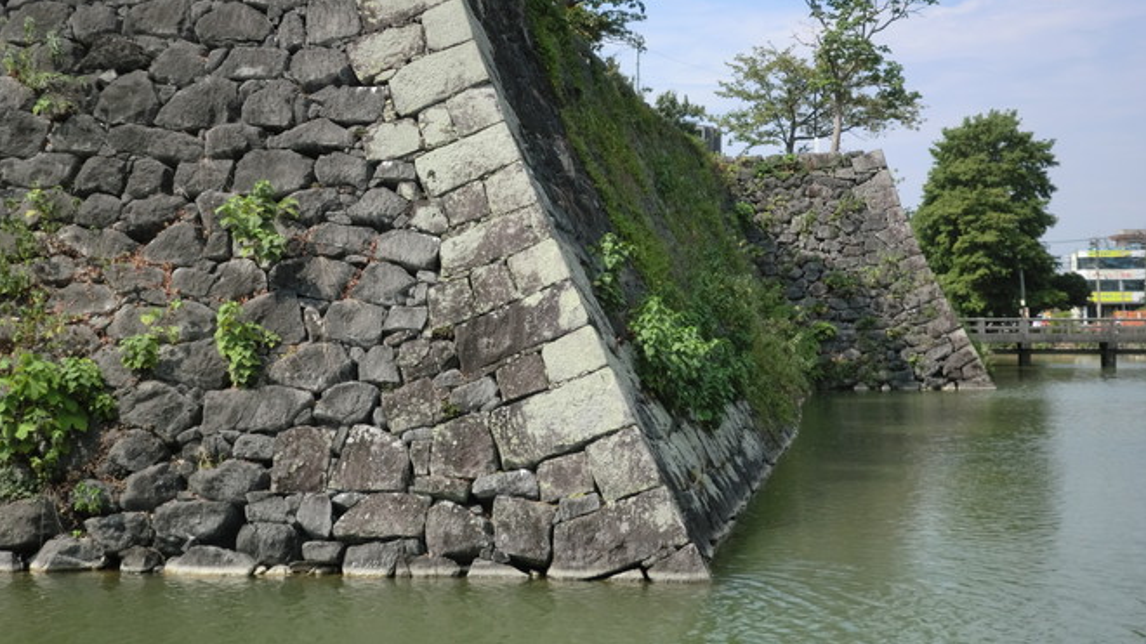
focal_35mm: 52
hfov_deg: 39.9
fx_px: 1580
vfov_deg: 23.0
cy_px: 221
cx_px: 578
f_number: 3.4
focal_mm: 8.46
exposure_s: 1/800
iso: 50
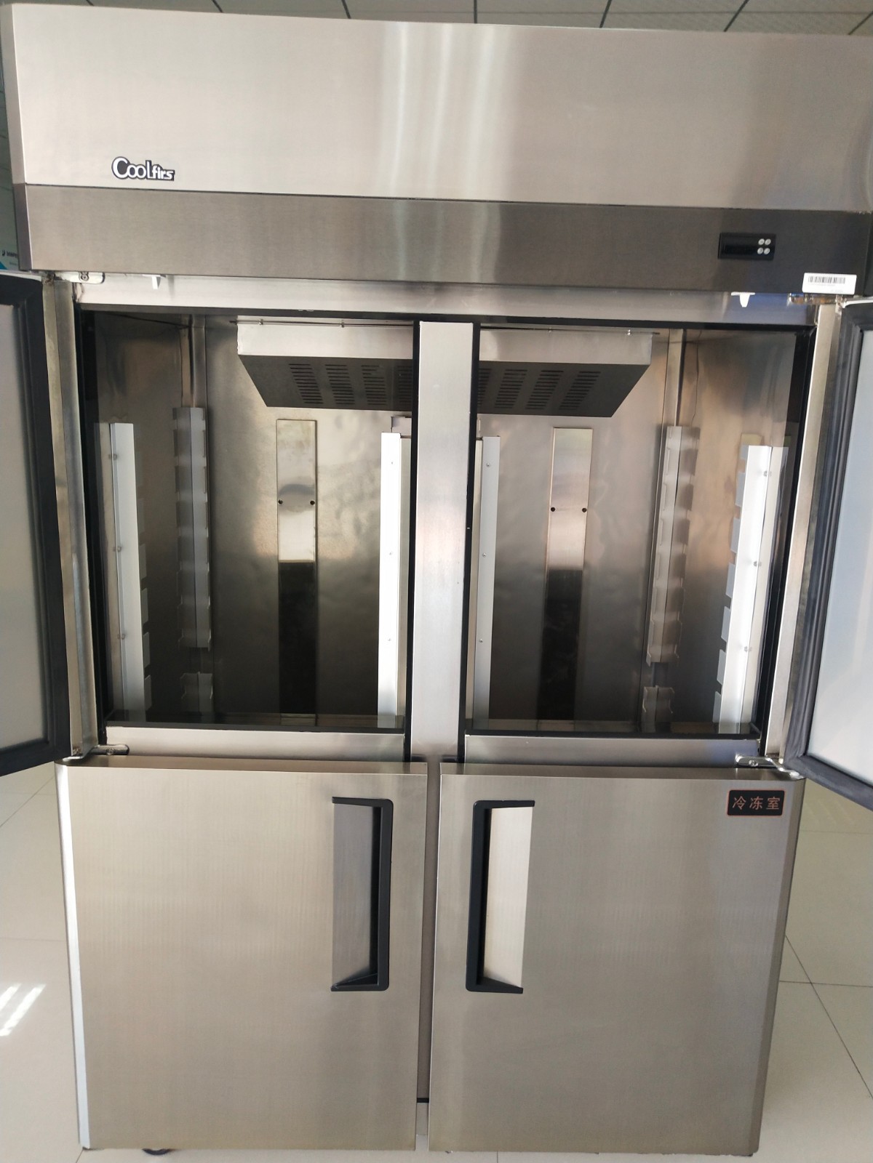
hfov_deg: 46.8
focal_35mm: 30
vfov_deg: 60.0
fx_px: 1009
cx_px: 436
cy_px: 582
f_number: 1.8
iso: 131
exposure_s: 1/50
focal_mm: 3.95
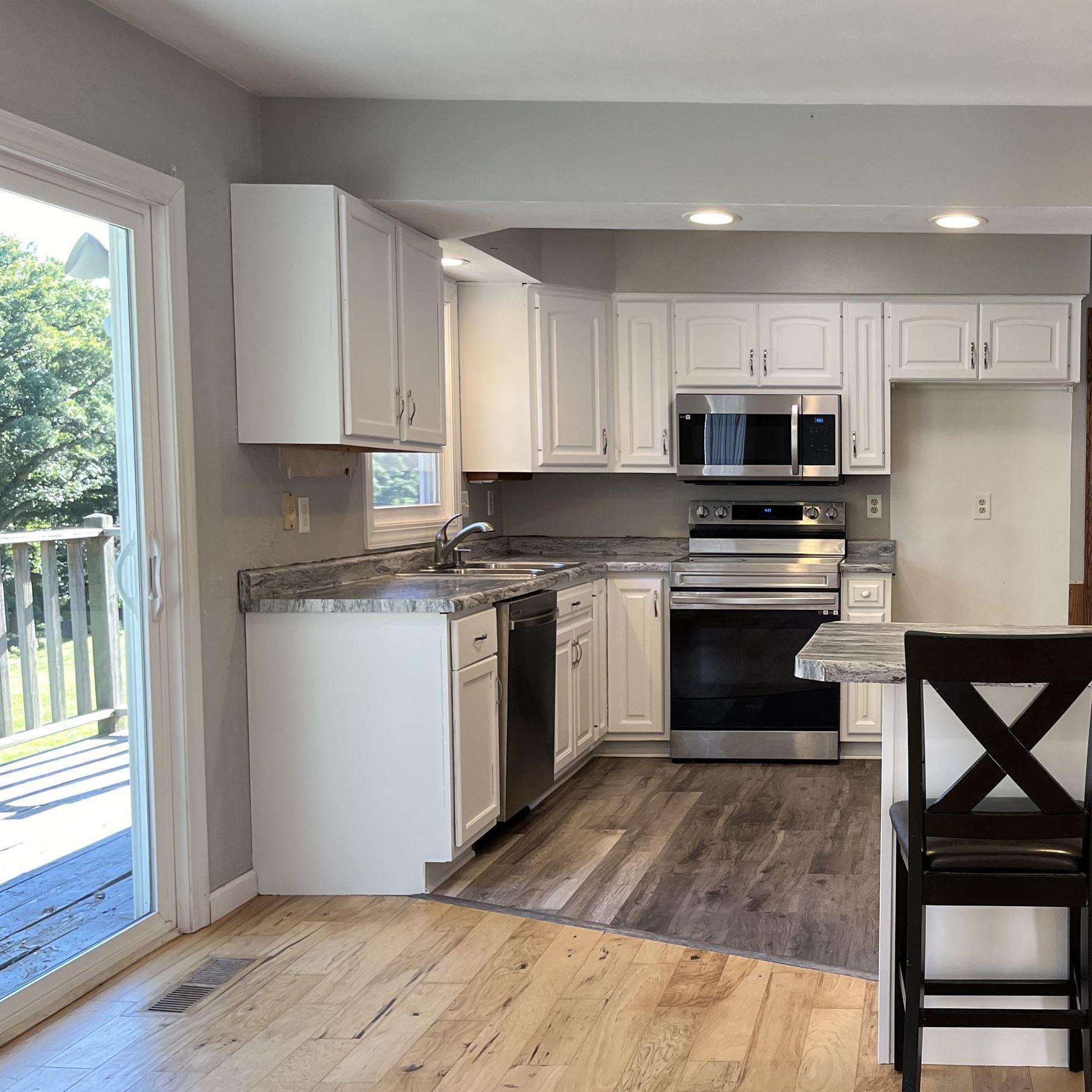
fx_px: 1392
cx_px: 897
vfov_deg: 42.8
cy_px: 585
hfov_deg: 40.8
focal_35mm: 39
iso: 80
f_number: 1.6
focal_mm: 5.1
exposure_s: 1/120
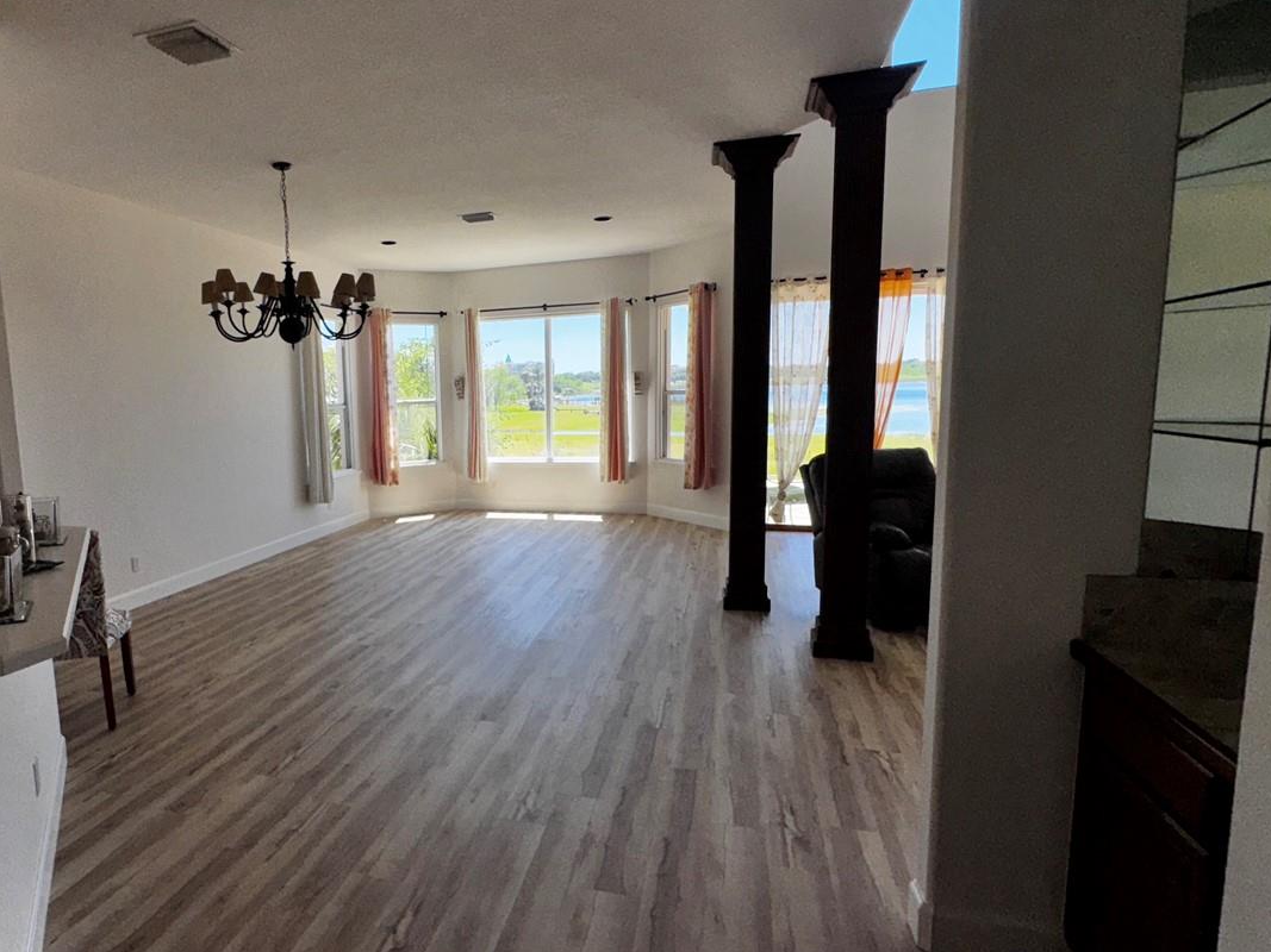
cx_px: 456
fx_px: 771
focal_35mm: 21
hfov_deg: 77.2
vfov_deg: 63.4
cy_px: 496
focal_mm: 2.22
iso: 32
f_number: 2.2
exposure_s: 1/889
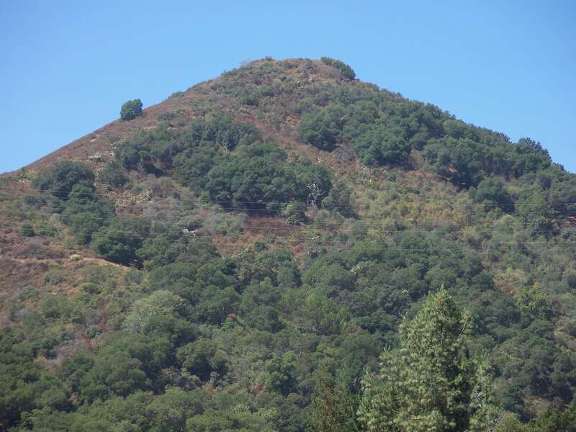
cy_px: 216
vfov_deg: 9.5
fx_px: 2596
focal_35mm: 156
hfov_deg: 12.7
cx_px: 288
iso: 64
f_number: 4
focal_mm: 32.9
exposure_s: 1/320
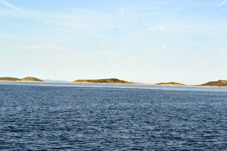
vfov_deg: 16.6
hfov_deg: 24.6
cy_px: 76
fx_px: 520
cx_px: 114
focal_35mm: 82
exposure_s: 1/500
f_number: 11
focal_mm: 55
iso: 320
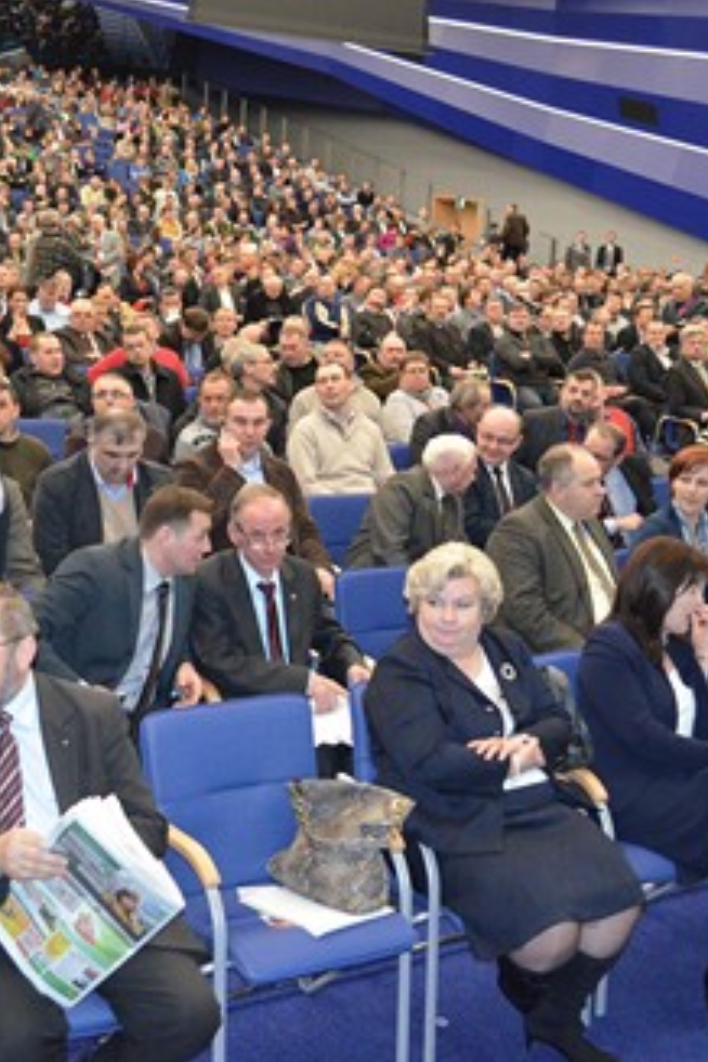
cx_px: 341
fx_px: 1622
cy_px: 534
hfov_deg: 24.6
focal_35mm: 55
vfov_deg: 36.2
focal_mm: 24
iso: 3200
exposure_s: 1/60
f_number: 4
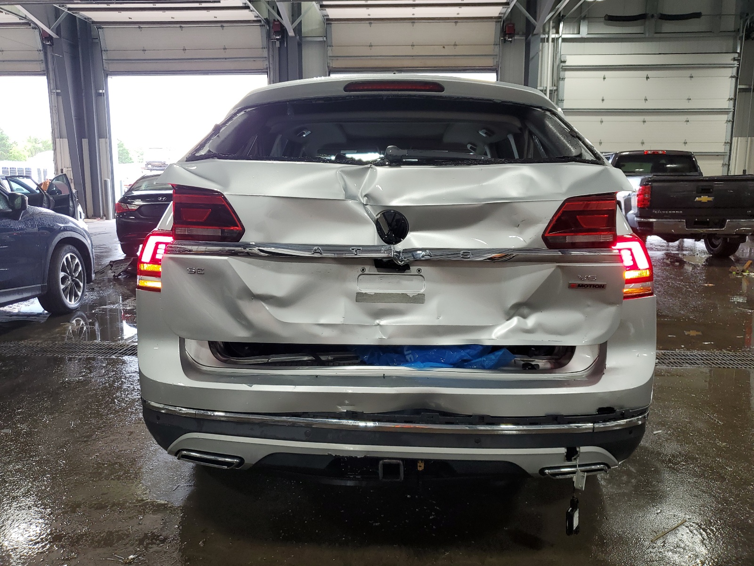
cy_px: 283
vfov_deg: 53.1
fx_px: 566
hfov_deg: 67.3
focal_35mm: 26
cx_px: 377
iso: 53
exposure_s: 1/60.2
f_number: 1.5
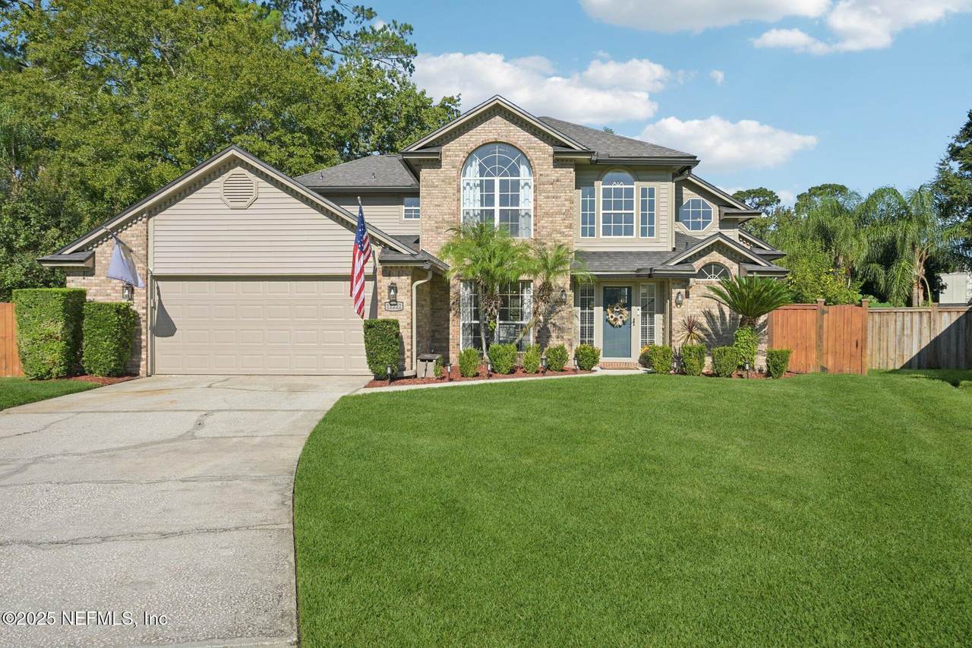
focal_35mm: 24
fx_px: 661
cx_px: 486
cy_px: 324
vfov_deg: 52.2
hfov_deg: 72.6
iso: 100
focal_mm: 24.5
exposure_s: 1/350
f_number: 8
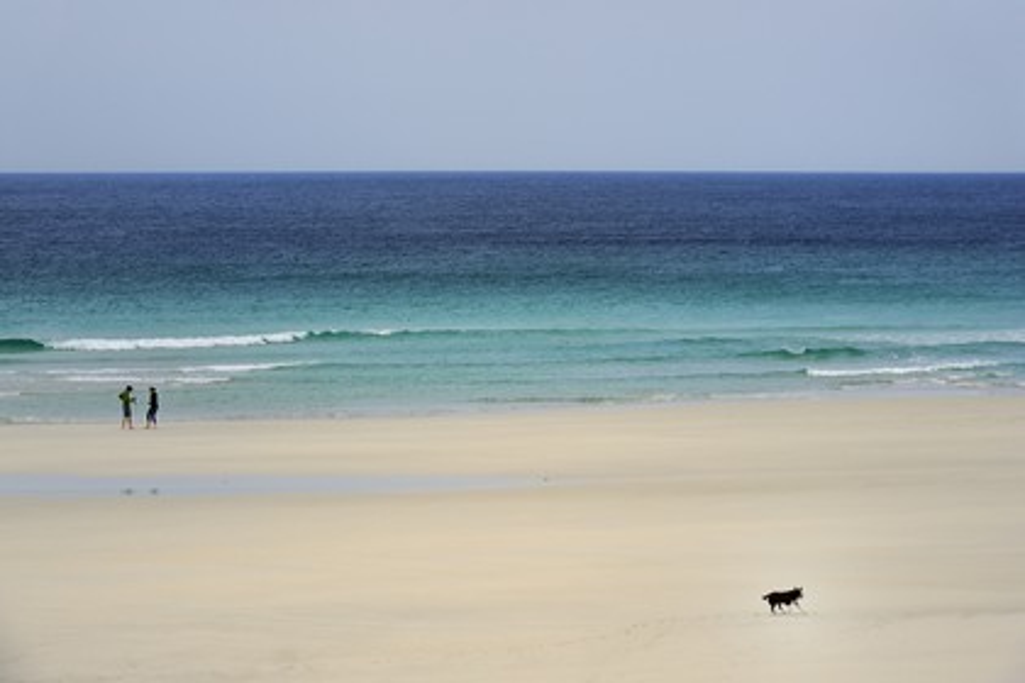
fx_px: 5125
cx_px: 512
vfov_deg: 7.6
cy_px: 342
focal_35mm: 180
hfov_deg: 11.4
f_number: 11
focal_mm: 180
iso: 200
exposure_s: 1/500
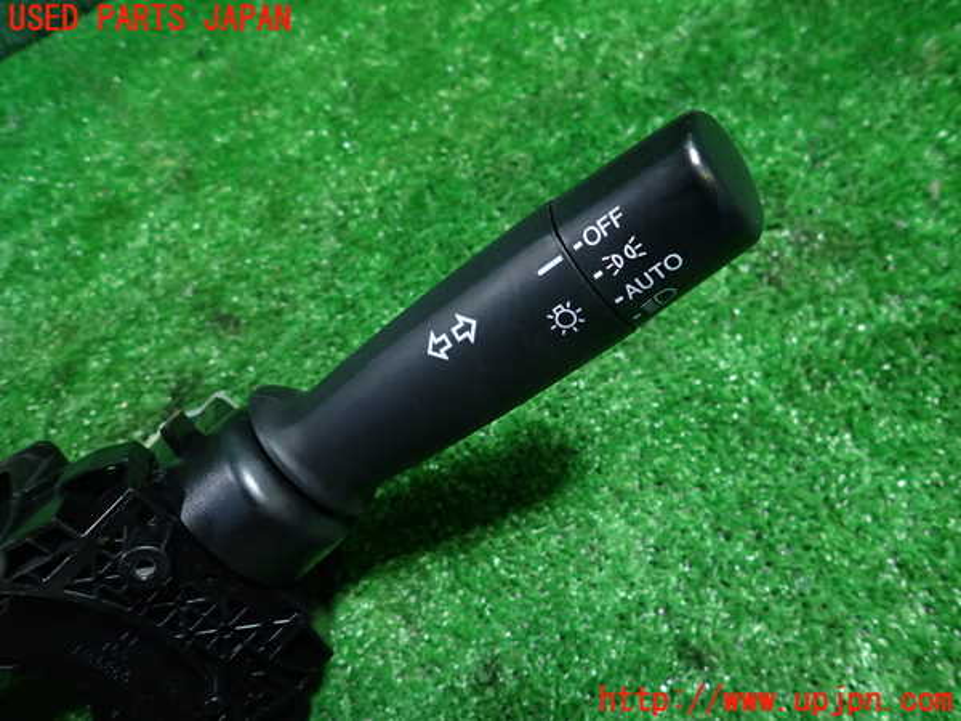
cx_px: 480
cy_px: 360
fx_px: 694
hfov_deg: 69.4
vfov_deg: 54.9
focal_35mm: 25
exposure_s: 1/30
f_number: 2
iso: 320
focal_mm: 4.5
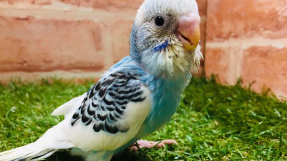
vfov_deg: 36.6
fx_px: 243
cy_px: 77
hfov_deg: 61.0
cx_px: 143
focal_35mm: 32
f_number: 2.2
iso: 100
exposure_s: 1/30
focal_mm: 4.15
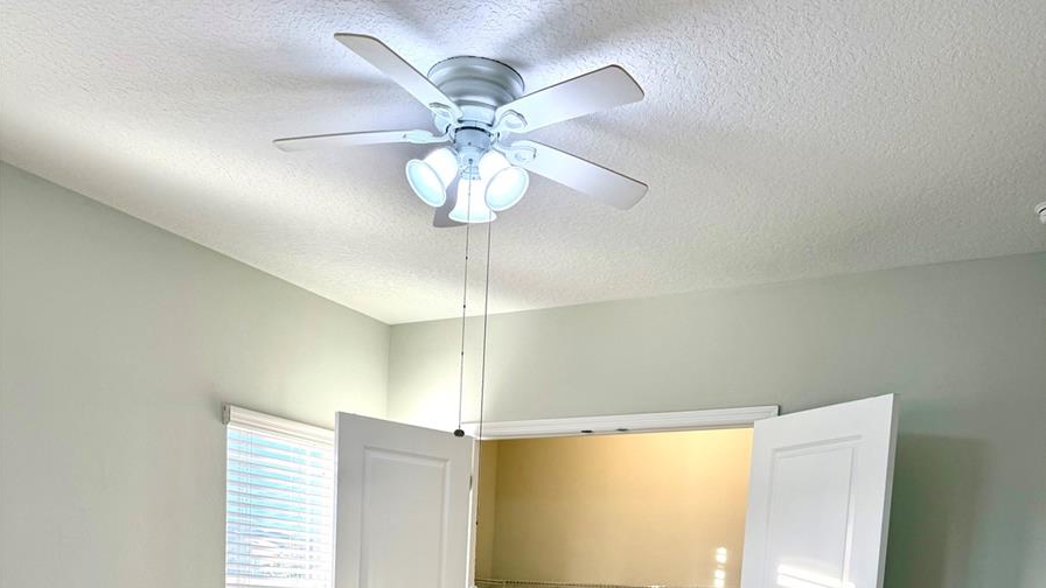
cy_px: 681
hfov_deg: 56.6
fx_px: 971
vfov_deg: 29.6
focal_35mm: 35
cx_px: 523
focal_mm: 6.76
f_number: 1.78
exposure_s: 1/169
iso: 80
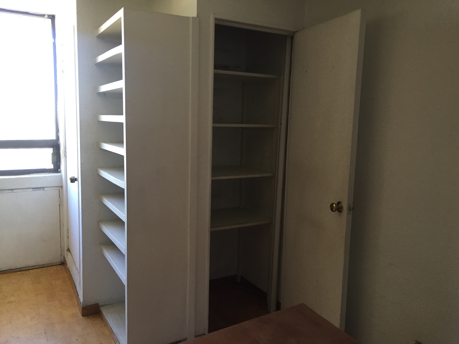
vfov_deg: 48.2
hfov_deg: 61.7
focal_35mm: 29
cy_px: 172
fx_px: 385
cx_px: 230
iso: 125
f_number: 2.2
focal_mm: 4.15
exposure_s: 1/30
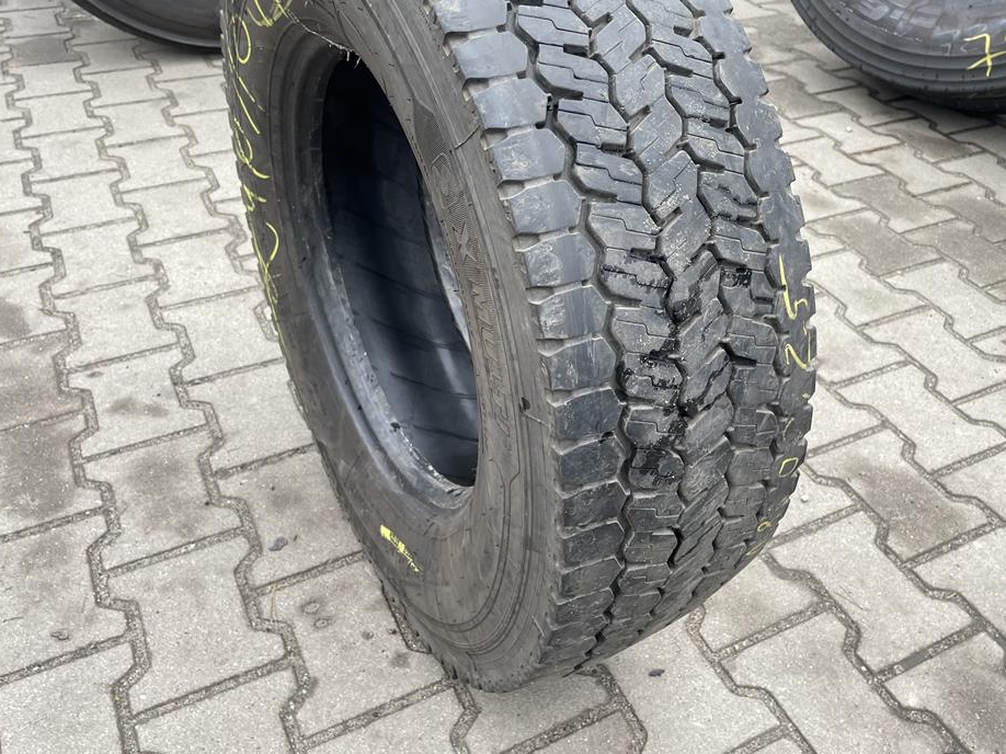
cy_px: 265
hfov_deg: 53.7
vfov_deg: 41.4
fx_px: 988
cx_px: 591
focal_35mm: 34
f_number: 1.6
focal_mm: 4.2
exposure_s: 1/130
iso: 32
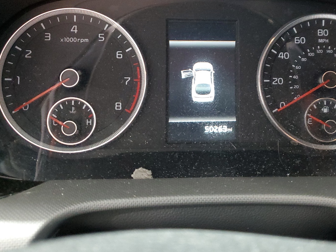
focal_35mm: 38
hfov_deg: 48.3
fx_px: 369
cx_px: 220
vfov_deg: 37.5
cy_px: 92
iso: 482
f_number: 1.5
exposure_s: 1/15
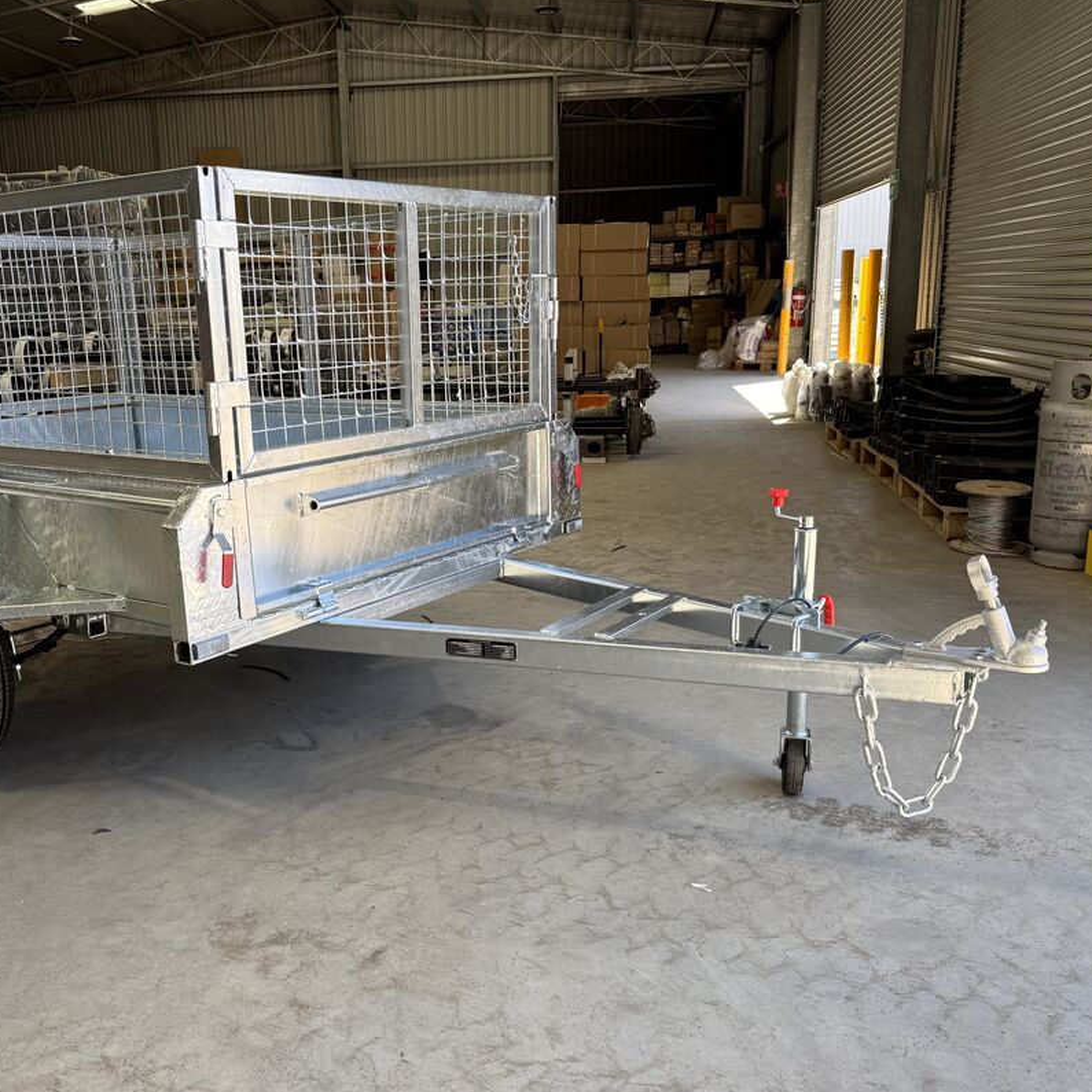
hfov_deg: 50.8
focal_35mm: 32
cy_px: 589
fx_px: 1142
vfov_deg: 51.1
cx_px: 441
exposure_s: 1/254
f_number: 1.78
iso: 64
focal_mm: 6.76
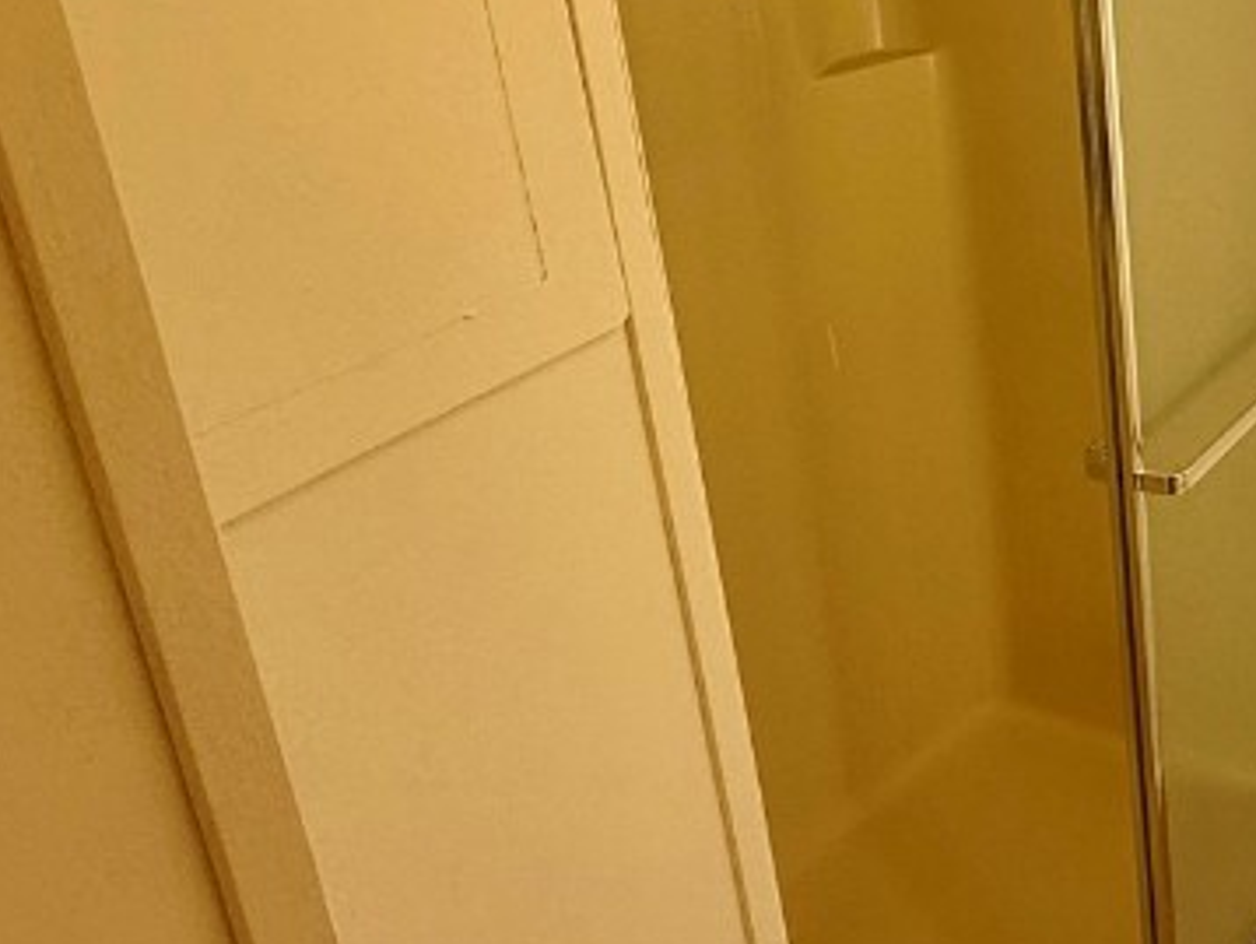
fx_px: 1452
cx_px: 1389
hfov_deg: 38.5
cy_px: 123
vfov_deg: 34.3
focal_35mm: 40
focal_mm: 2.22
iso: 64
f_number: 2.2
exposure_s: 1/331
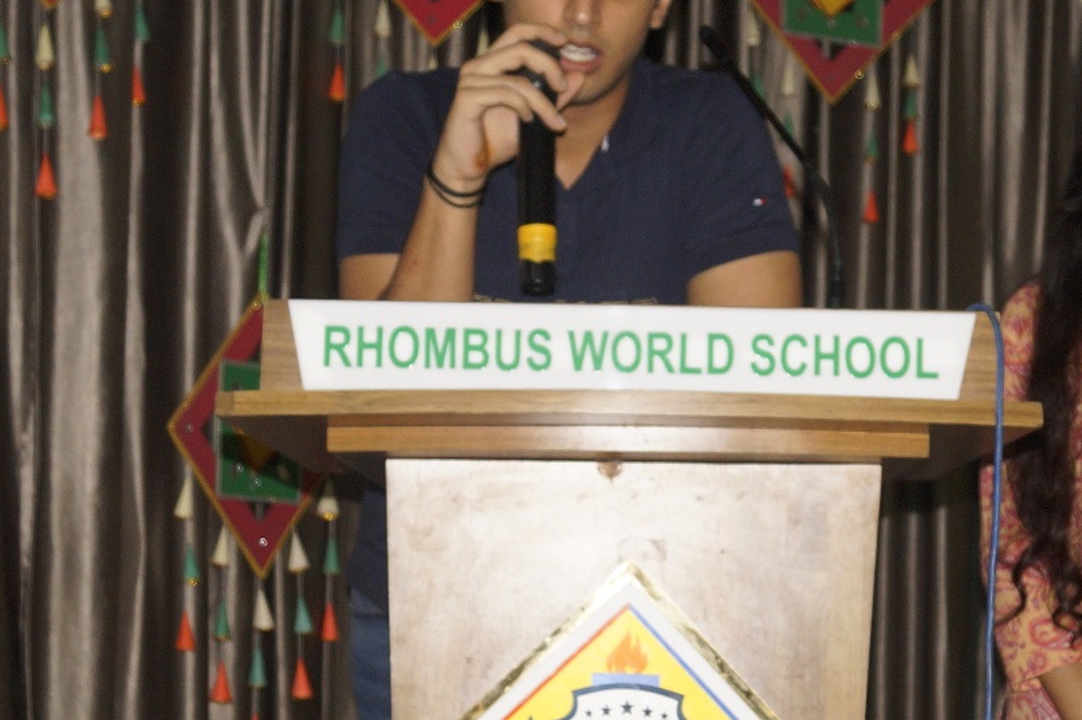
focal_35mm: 72
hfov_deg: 28.0
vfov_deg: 18.9
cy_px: 316
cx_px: 682
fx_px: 2163
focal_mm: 20
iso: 800
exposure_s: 1/60
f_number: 4
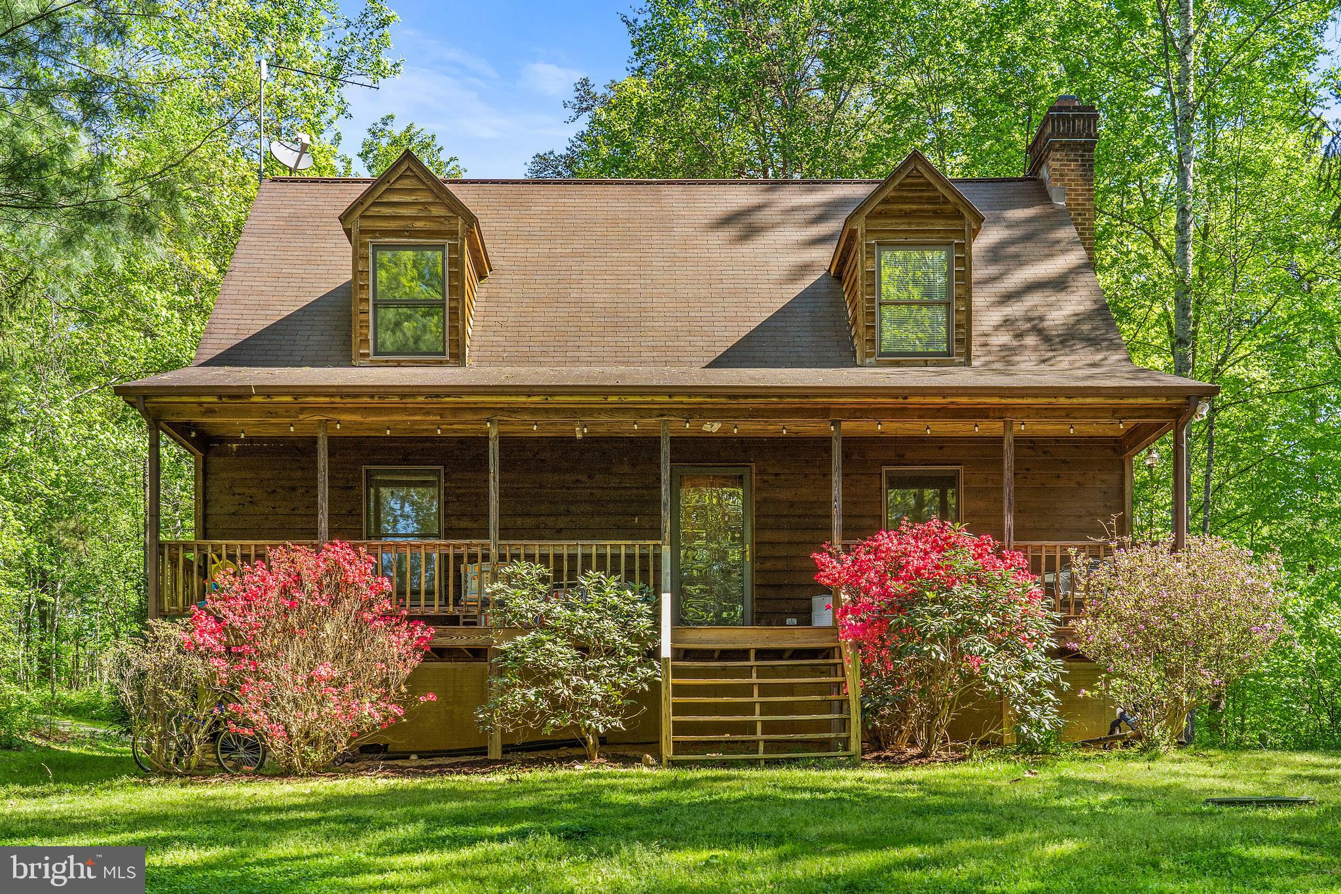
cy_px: 447
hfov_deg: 51.9
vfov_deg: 35.9
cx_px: 670
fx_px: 1378
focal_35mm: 37
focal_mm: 37
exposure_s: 1/160
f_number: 8
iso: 400
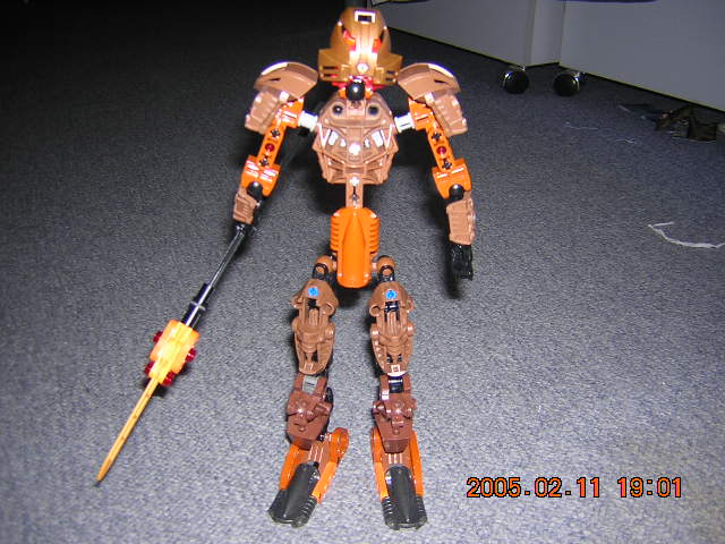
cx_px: 362
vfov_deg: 39.7
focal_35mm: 36
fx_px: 754
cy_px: 272
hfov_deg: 51.4
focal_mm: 4.7
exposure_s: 1/60.1
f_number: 2.6
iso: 100
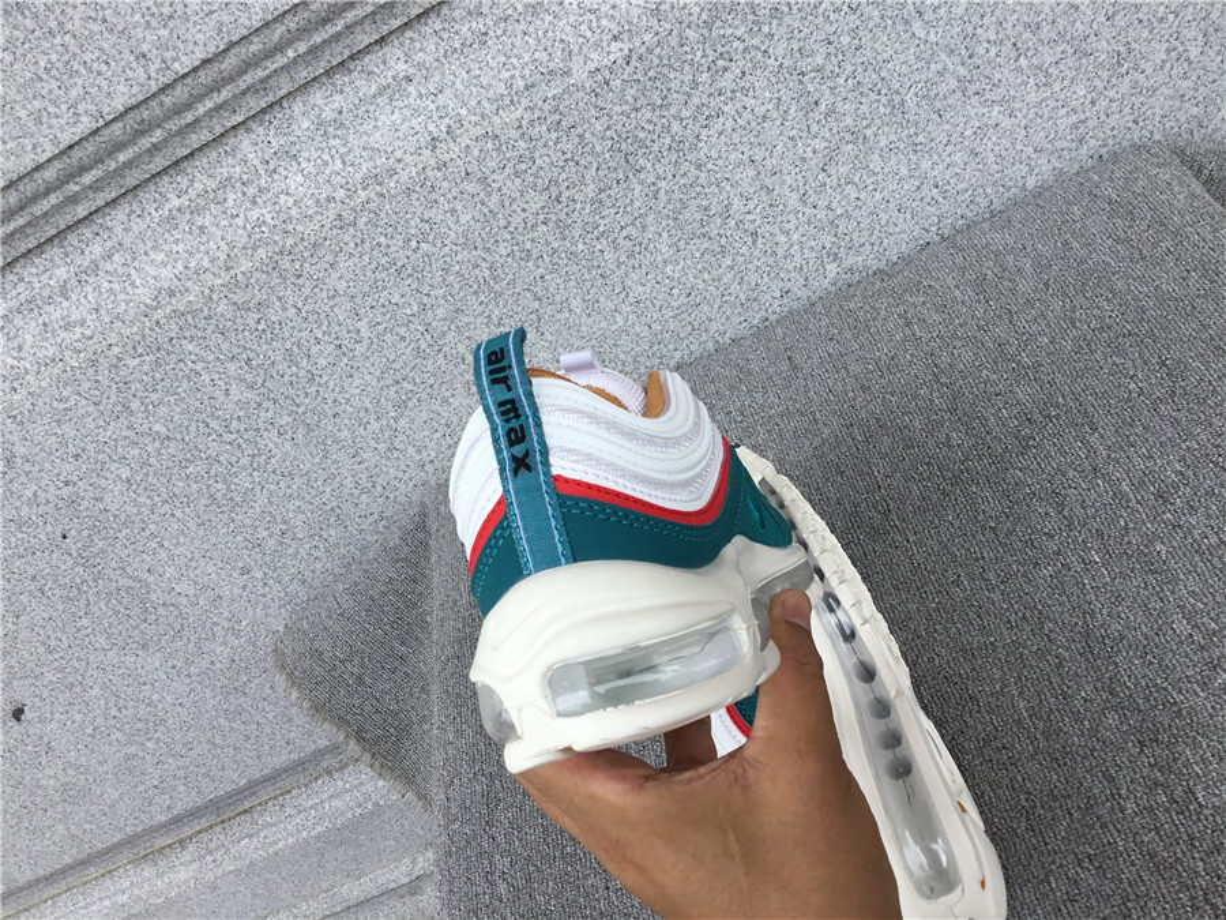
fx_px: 1098
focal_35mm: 31
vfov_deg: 45.4
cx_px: 613
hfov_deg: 58.4
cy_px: 460
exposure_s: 1/388
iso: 25
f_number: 2.4
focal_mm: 3.3
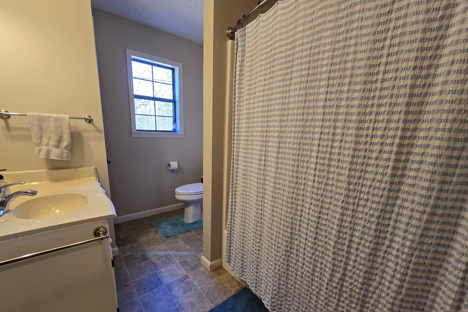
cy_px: 174
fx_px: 182
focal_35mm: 14
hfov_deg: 104.2
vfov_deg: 80.9
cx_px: 241
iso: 125
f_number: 2.2
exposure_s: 1/60
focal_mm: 2.2
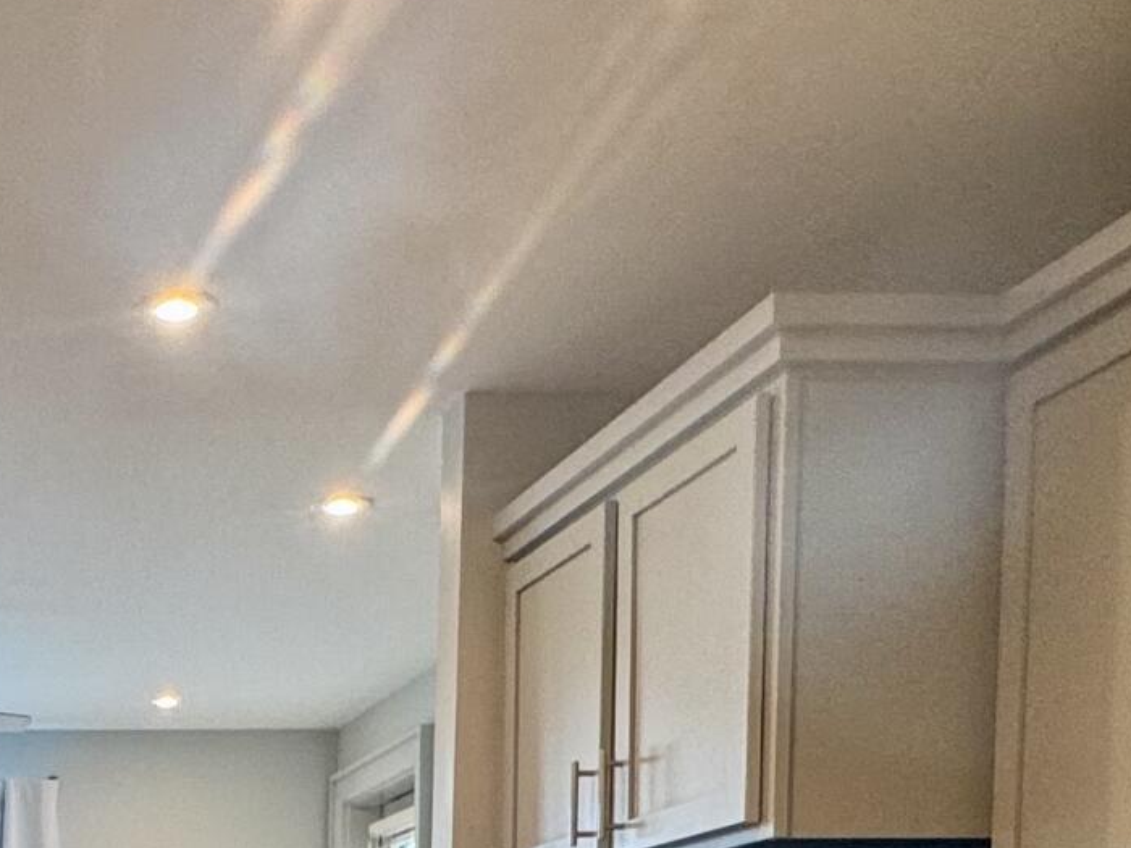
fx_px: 1960
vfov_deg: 21.1
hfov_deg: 29.1
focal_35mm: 60
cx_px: -108
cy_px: 1224
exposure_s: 1/120
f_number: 2.2
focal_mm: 2.22
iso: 160
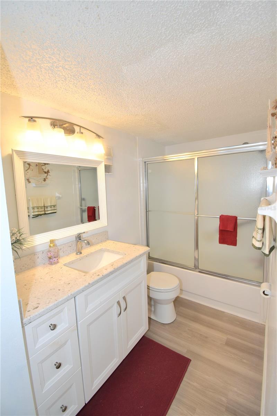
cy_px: 208
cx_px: 138
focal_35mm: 15
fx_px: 173
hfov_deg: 77.3
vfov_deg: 100.4
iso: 400
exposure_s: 1/125
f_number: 5.6
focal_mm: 10
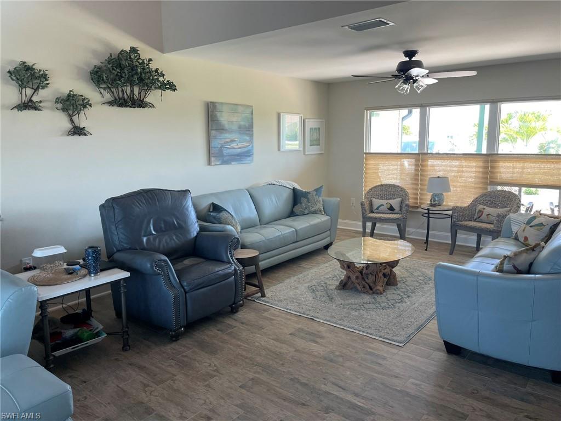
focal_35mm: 26
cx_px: 280
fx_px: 421
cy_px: 210
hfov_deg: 67.3
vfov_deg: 53.1
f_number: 1.6
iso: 125
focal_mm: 4.2
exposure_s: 1/120
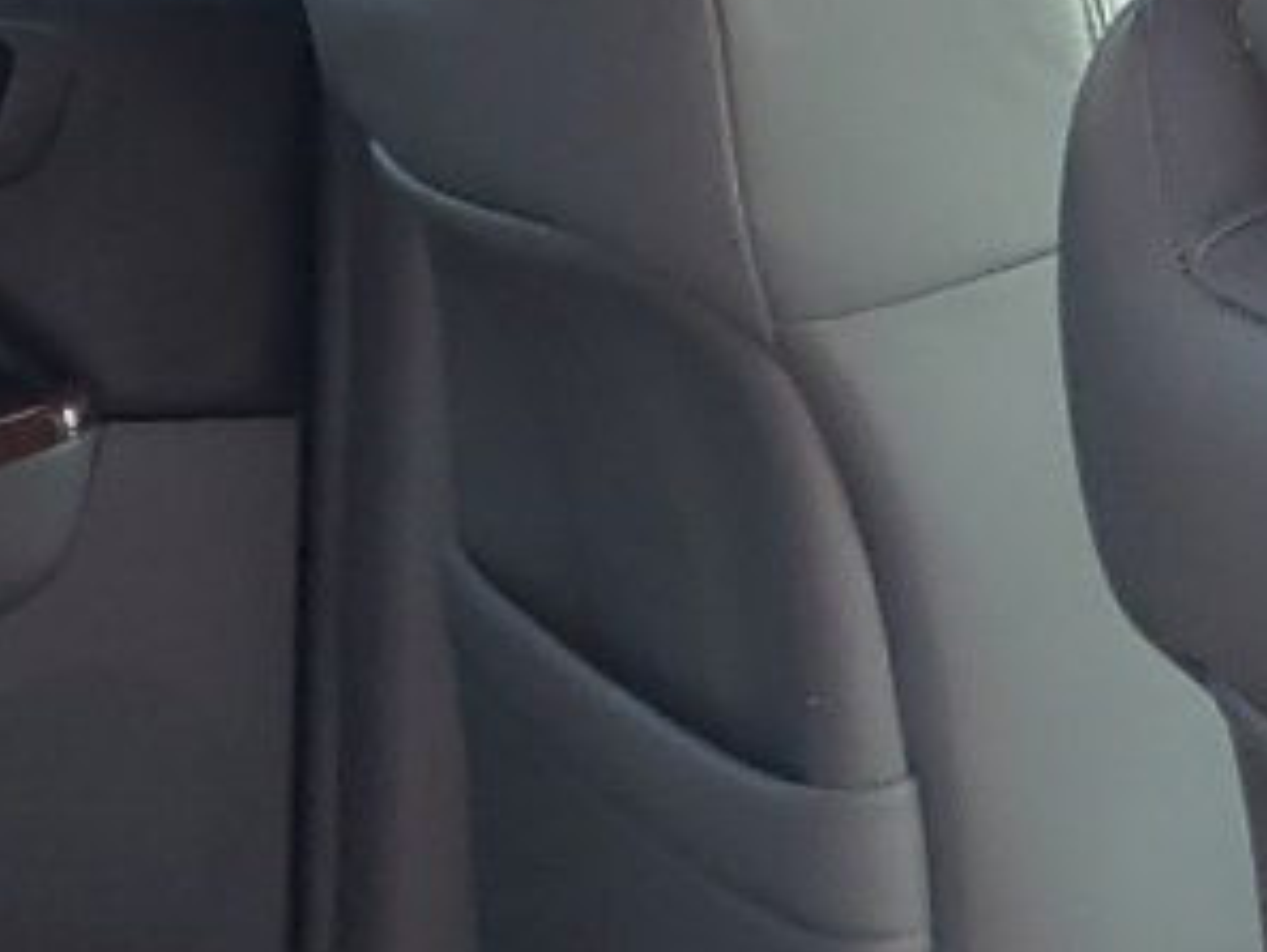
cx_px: -252
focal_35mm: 140
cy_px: 1366
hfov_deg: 13.7
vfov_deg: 10.3
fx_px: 5126
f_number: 1.5
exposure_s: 1/385
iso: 50
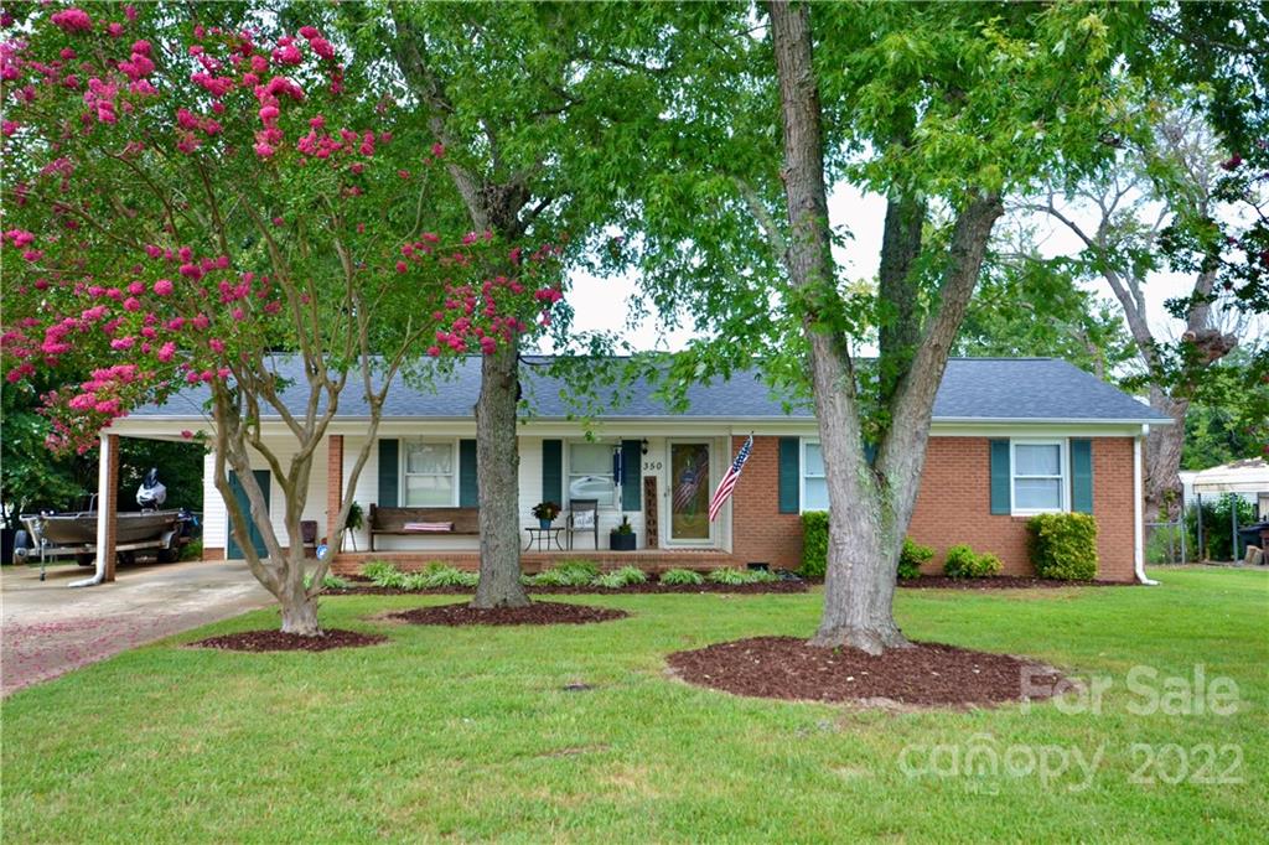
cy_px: 422
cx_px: 634
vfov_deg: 41.7
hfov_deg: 59.5
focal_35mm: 32
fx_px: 1110
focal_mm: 21
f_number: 5.6
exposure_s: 1/125
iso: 110
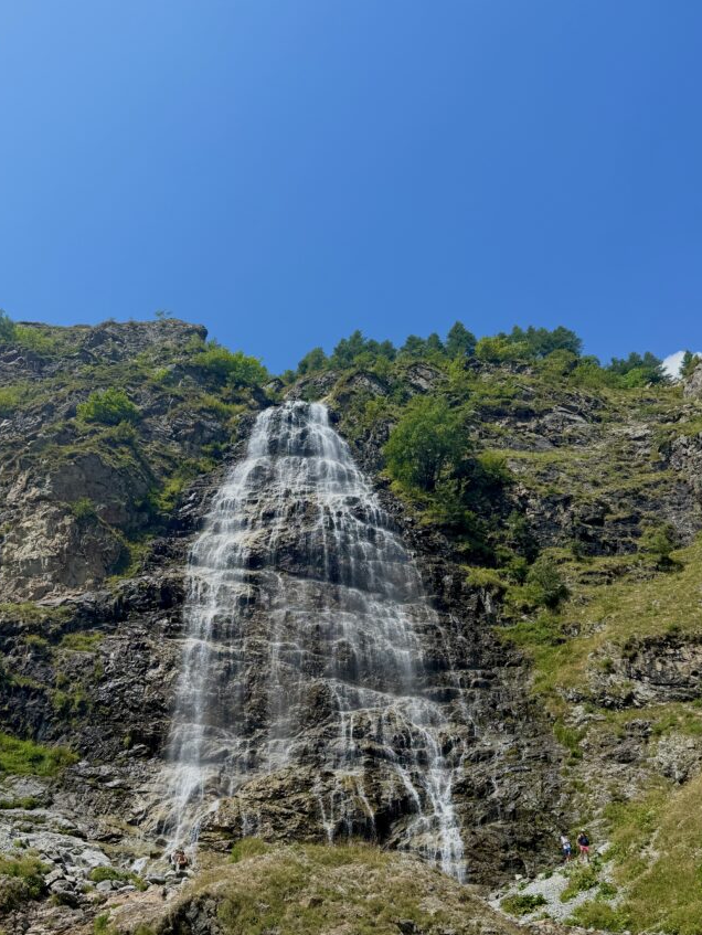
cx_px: 306
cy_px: 564
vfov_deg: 61.1
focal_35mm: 29
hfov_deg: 48.1
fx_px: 784
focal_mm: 6.76
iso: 80
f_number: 1.78
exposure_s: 1/3425
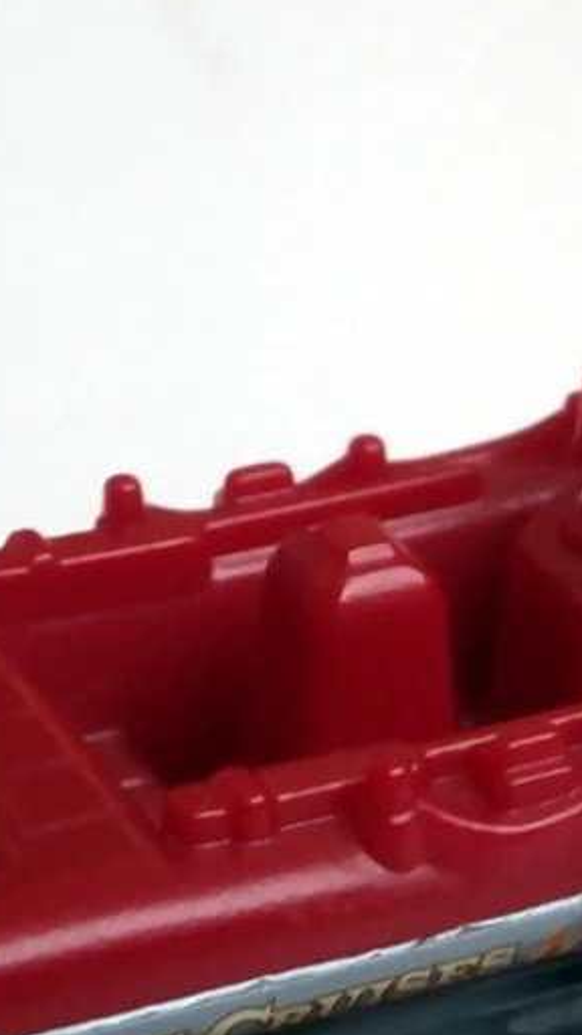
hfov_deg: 10.1
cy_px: 823
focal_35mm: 120
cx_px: 507
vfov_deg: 17.7
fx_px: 3292
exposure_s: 1/40
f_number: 3.4
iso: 320
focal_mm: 8.3
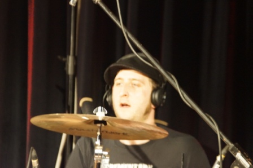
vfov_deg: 6.1
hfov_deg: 9.2
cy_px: 84
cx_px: 126
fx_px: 1580
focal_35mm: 225
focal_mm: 150
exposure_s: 1/20
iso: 6400
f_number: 6.3
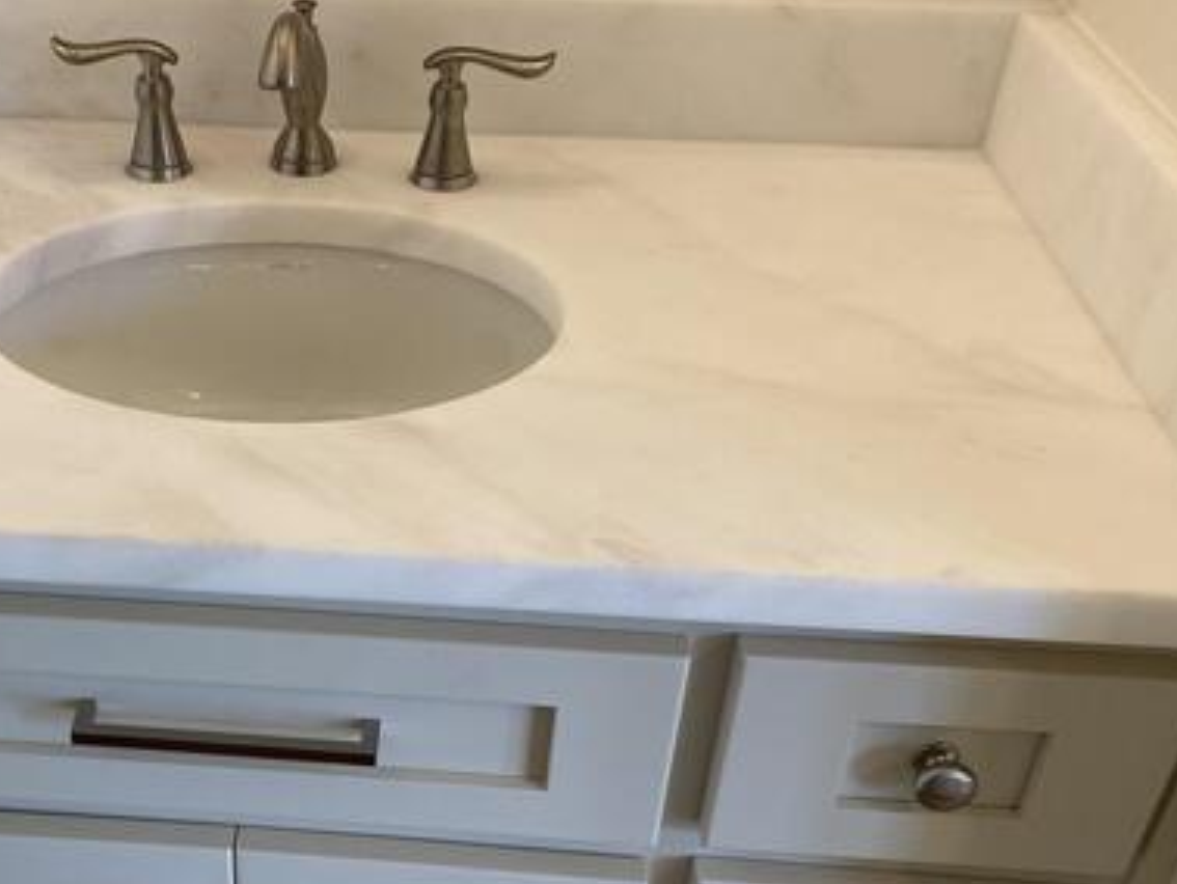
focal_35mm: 44
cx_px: 299
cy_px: 538
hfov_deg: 41.7
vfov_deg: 32.8
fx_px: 1497
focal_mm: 4.25
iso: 125
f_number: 1.8
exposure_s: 1/120
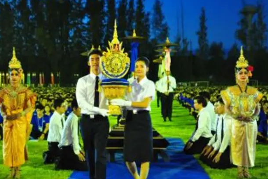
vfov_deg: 19.4
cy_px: 91
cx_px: 112
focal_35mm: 70
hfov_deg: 28.8
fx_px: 521
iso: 4000
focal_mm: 55
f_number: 4.5
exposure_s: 1/80
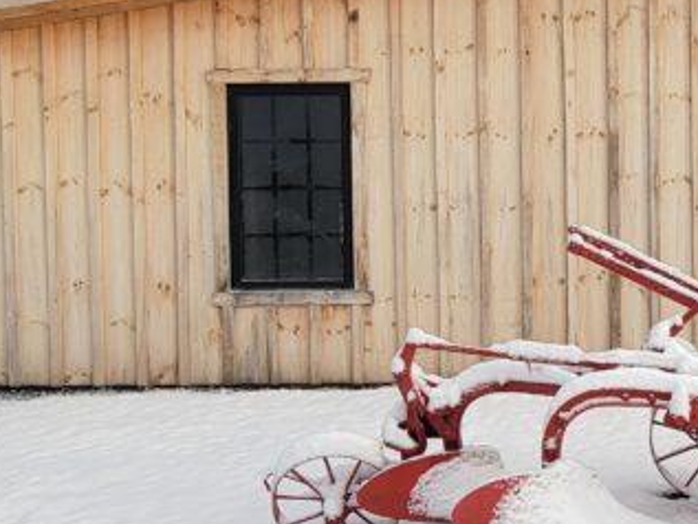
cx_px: 691
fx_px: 847
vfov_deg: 34.2
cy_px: 328
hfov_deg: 39.7
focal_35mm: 42
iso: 50
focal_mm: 2.2
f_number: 2.2
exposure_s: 1/1262
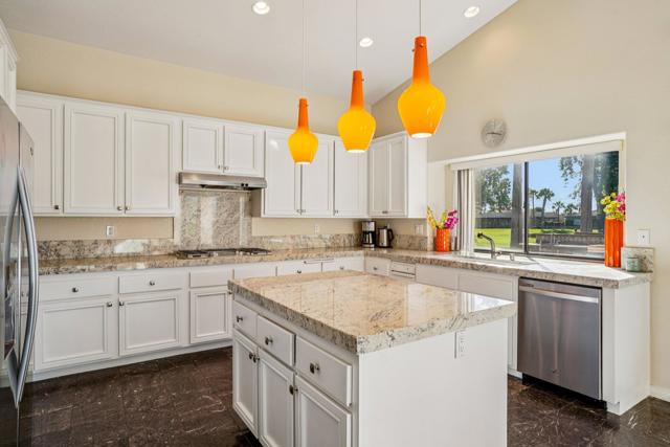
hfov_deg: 86.9
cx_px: 335
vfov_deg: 64.6
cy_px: 224
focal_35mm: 19
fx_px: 354
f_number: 8
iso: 125
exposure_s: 1/30
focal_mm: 19
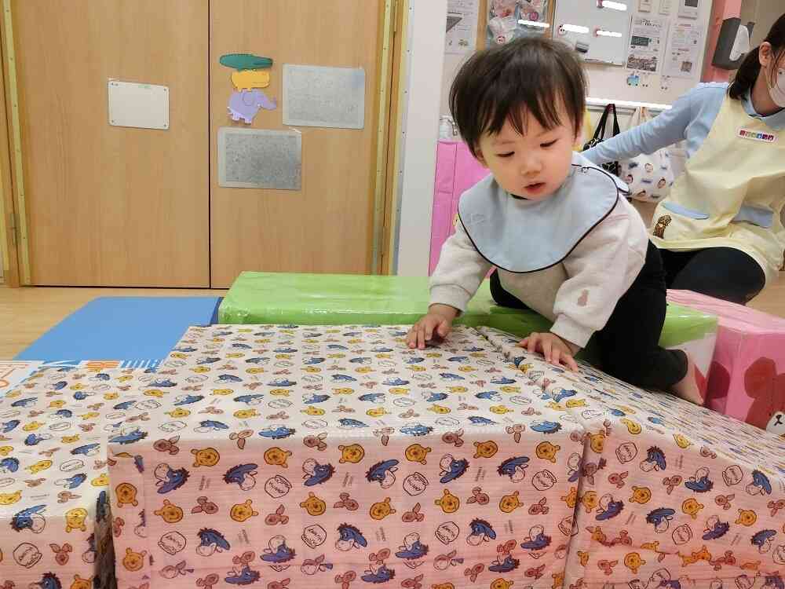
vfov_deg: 54.9
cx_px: 392
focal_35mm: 25
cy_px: 294
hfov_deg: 69.4
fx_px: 567
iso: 80
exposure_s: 1/60
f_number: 3.5
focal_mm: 4.5
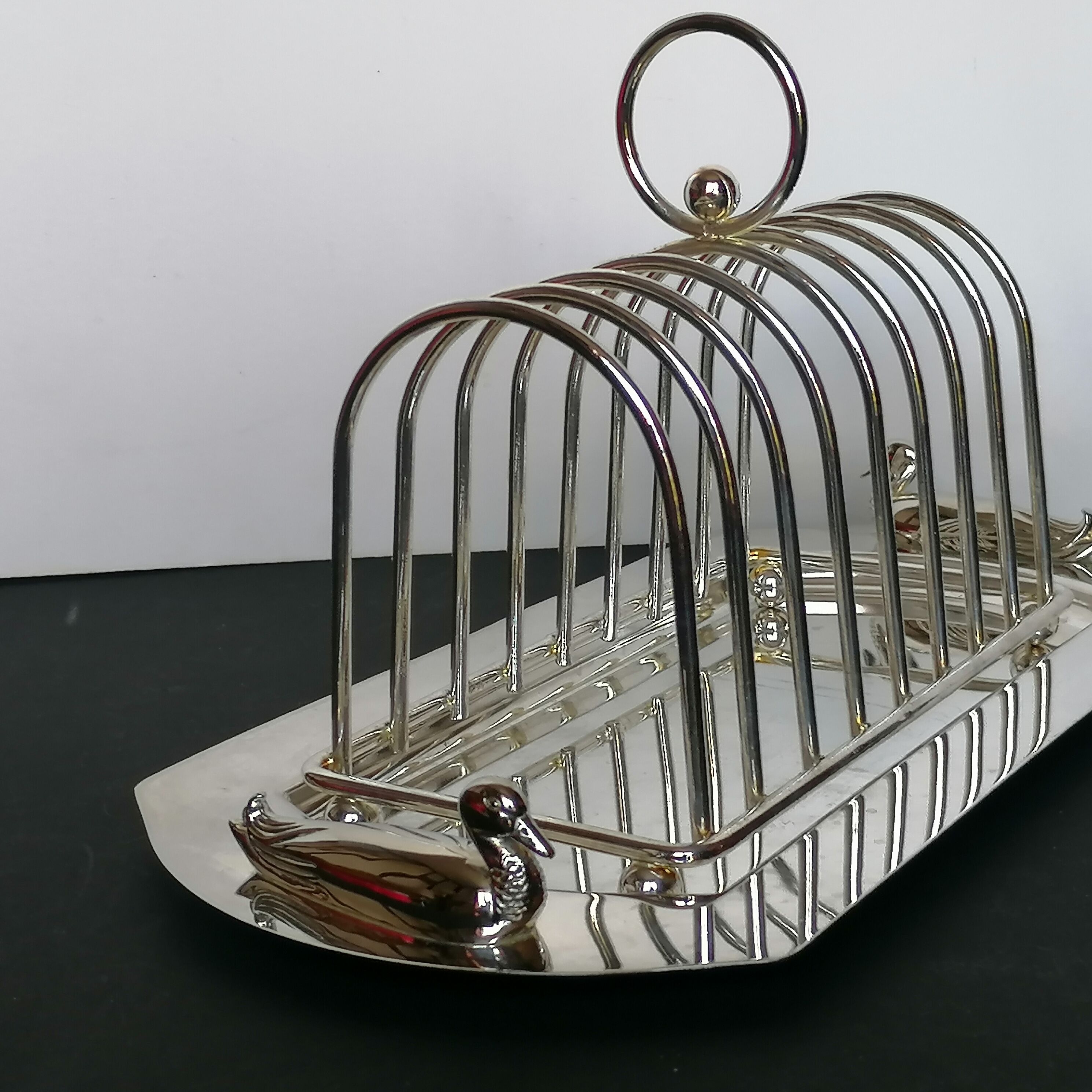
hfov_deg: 26.8
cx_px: 674
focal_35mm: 64
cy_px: 548
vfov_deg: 26.9
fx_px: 2284
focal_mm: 4.75
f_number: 1.8
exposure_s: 1/50
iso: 64
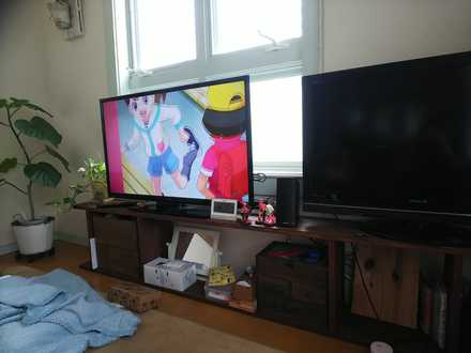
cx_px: 236
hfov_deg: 76.4
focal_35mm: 22
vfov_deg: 61.1
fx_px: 299
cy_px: 176
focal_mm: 3.4
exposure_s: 1/30
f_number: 1.94
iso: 50
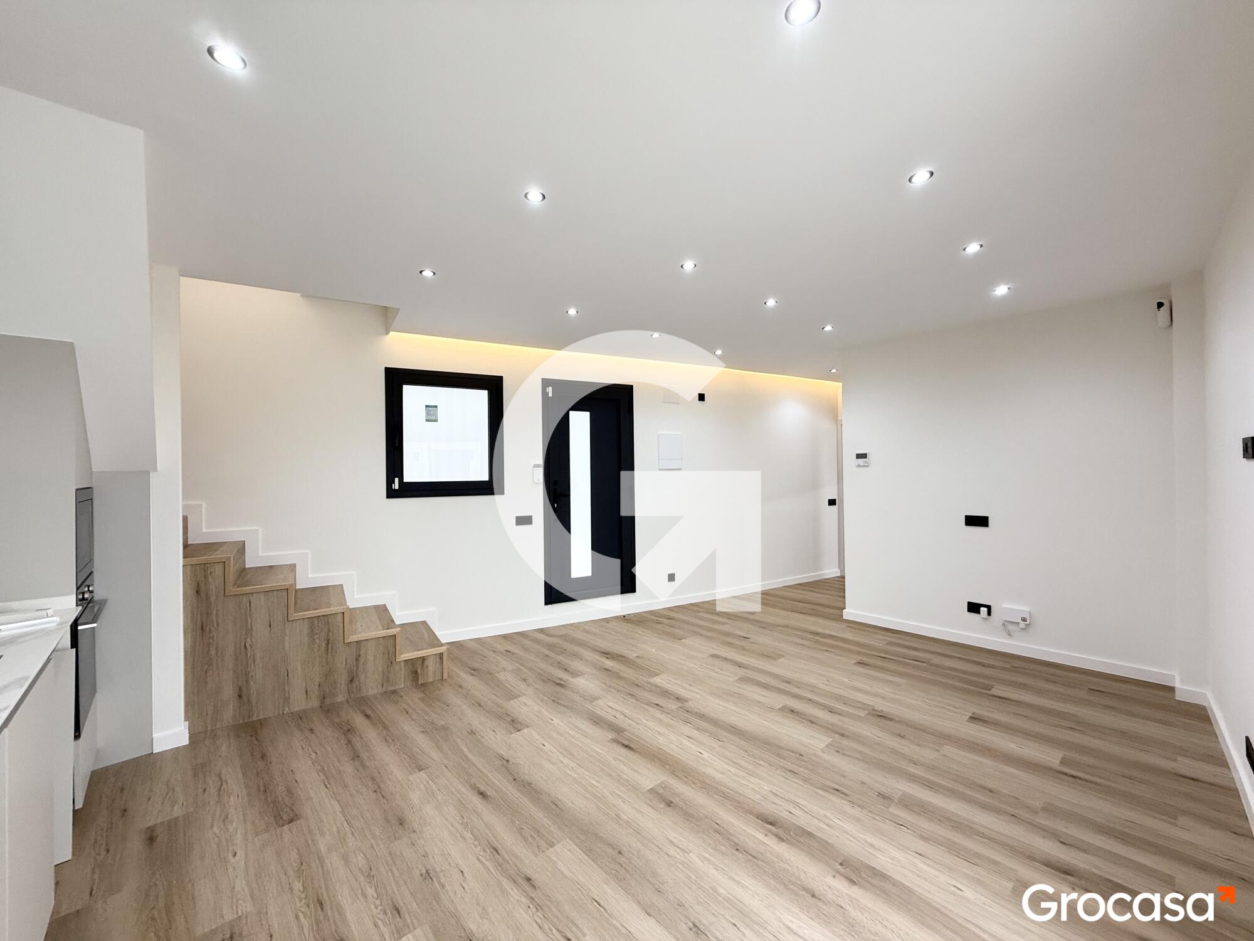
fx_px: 507
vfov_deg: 85.7
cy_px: 470
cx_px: 627
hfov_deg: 102.1
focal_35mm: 14
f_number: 2.2
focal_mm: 2.22
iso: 100
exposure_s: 1/100
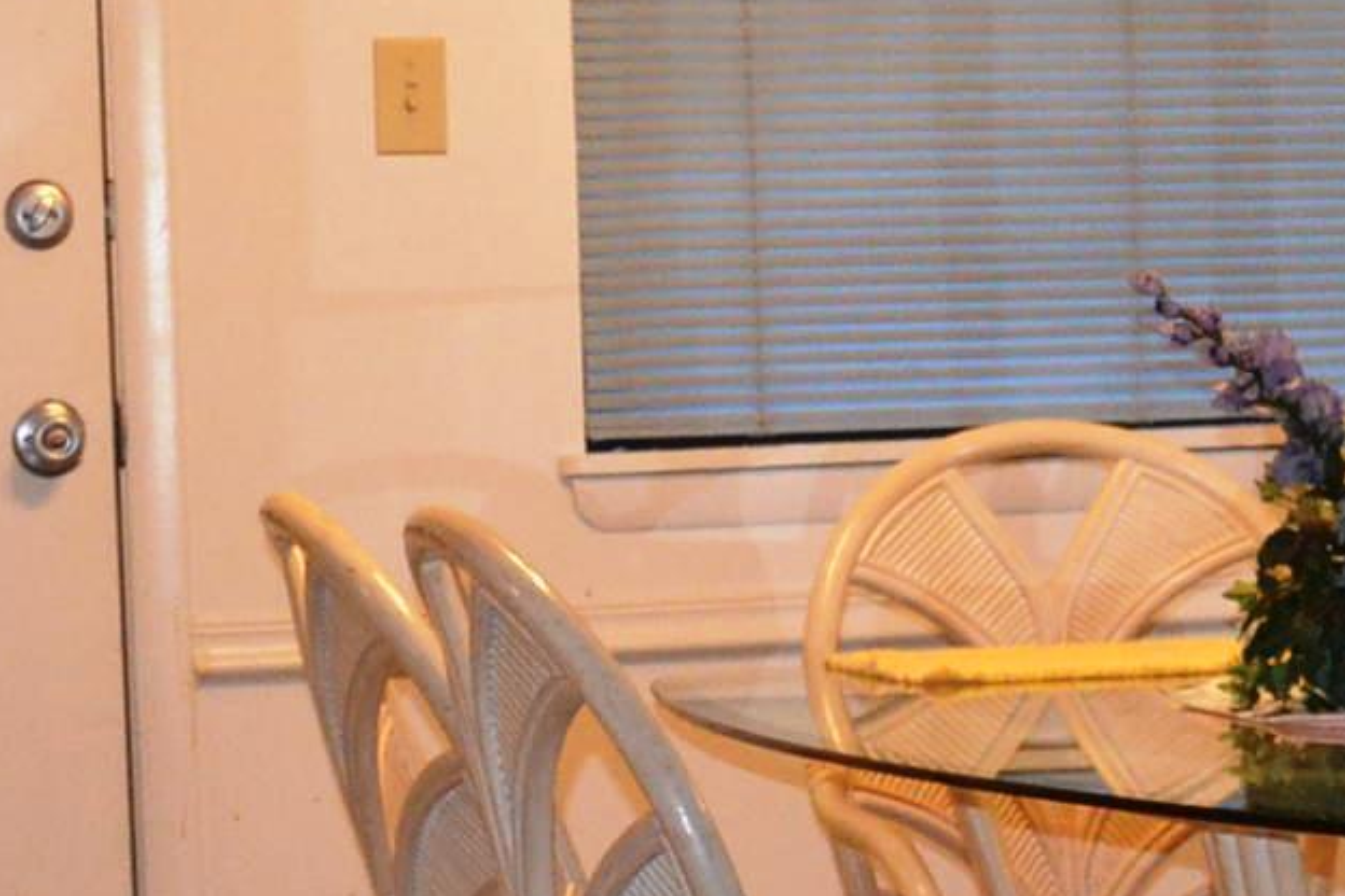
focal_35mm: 155
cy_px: 597
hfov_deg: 12.8
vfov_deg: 8.8
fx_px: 5791
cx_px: 1774
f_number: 4
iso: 2000
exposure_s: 1/60
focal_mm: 28
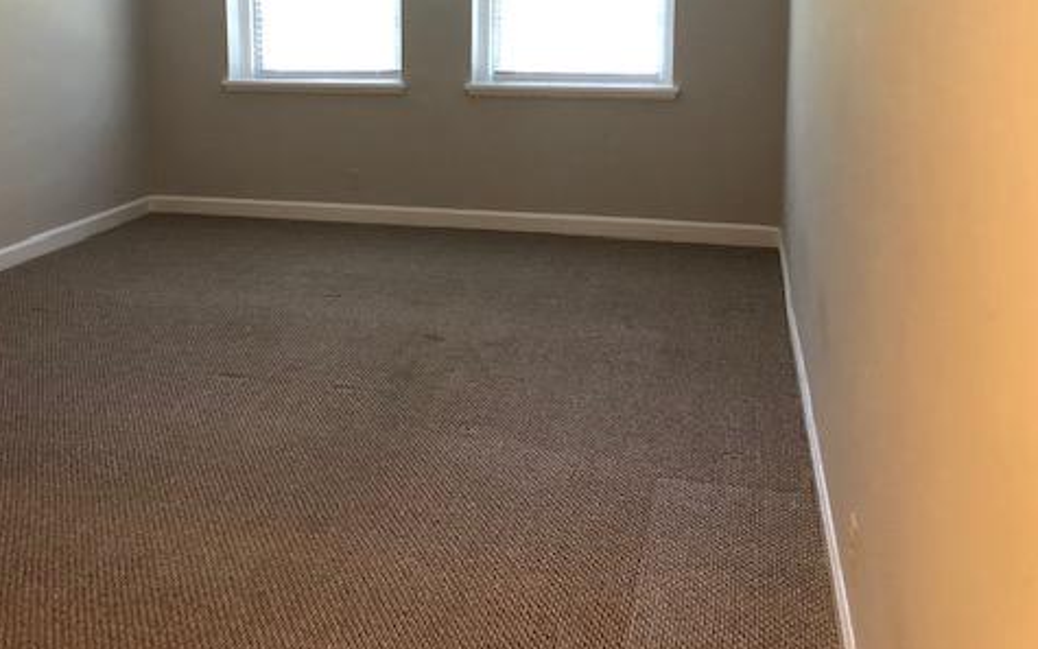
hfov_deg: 48.4
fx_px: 1132
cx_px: 341
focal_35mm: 40
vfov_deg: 31.4
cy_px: 151
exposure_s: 1/15
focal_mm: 3.99
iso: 64
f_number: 1.8
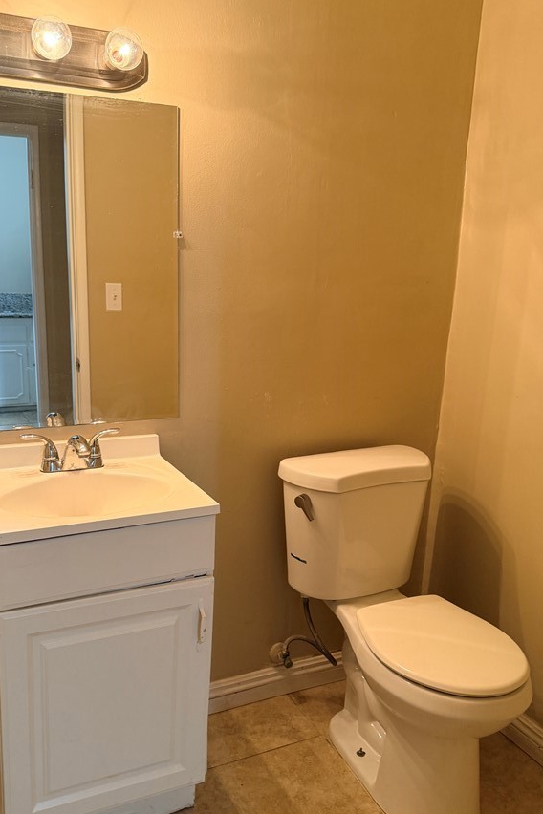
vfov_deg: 61.9
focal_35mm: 30
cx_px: 246
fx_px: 679
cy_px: 438
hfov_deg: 43.6
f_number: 1.78
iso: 200
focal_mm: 6.76
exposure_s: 1/60
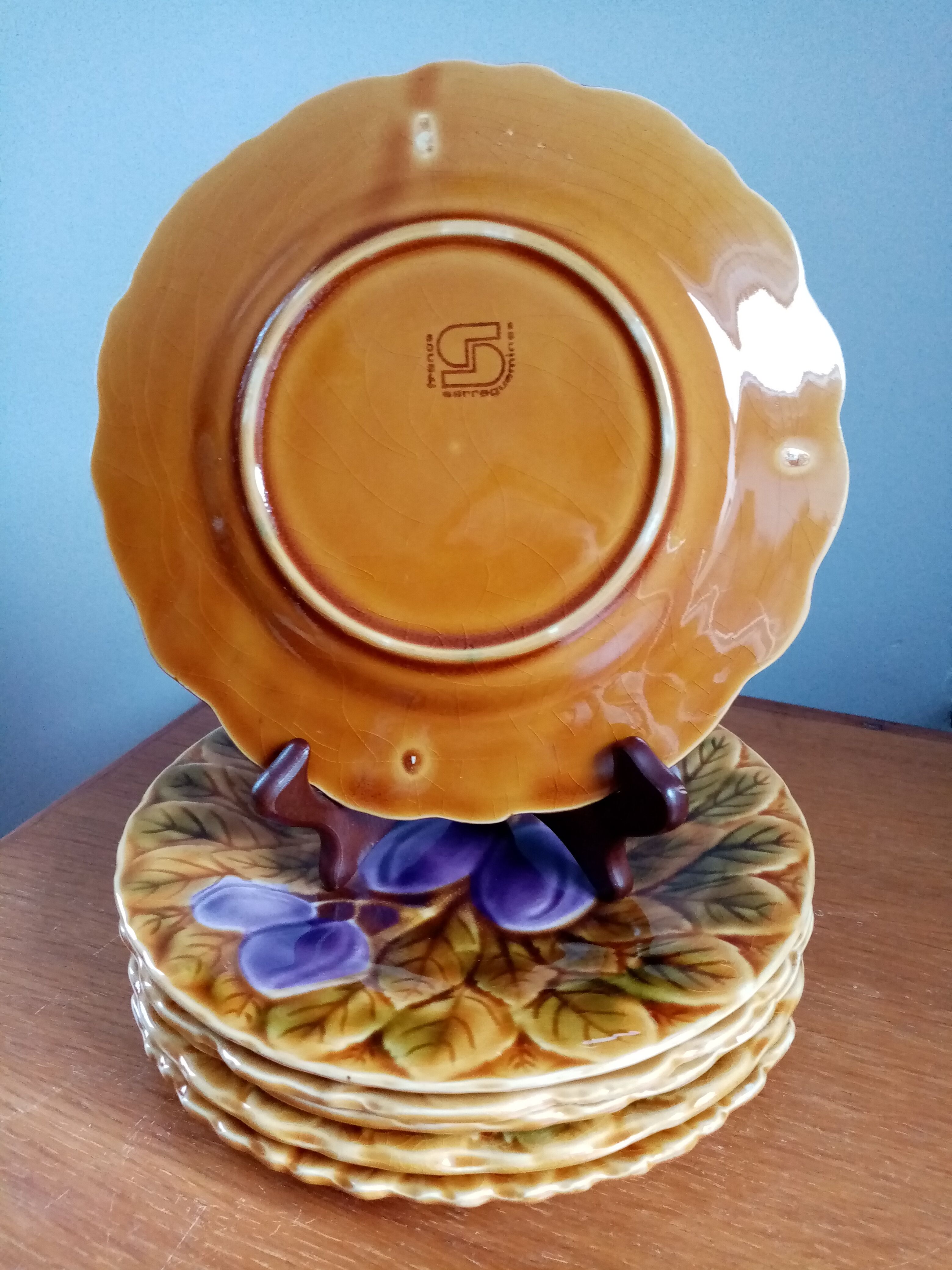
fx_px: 953
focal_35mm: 26
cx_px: 476
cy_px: 635
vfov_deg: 67.3
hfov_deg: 53.1
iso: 739
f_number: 1.8
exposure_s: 1/20
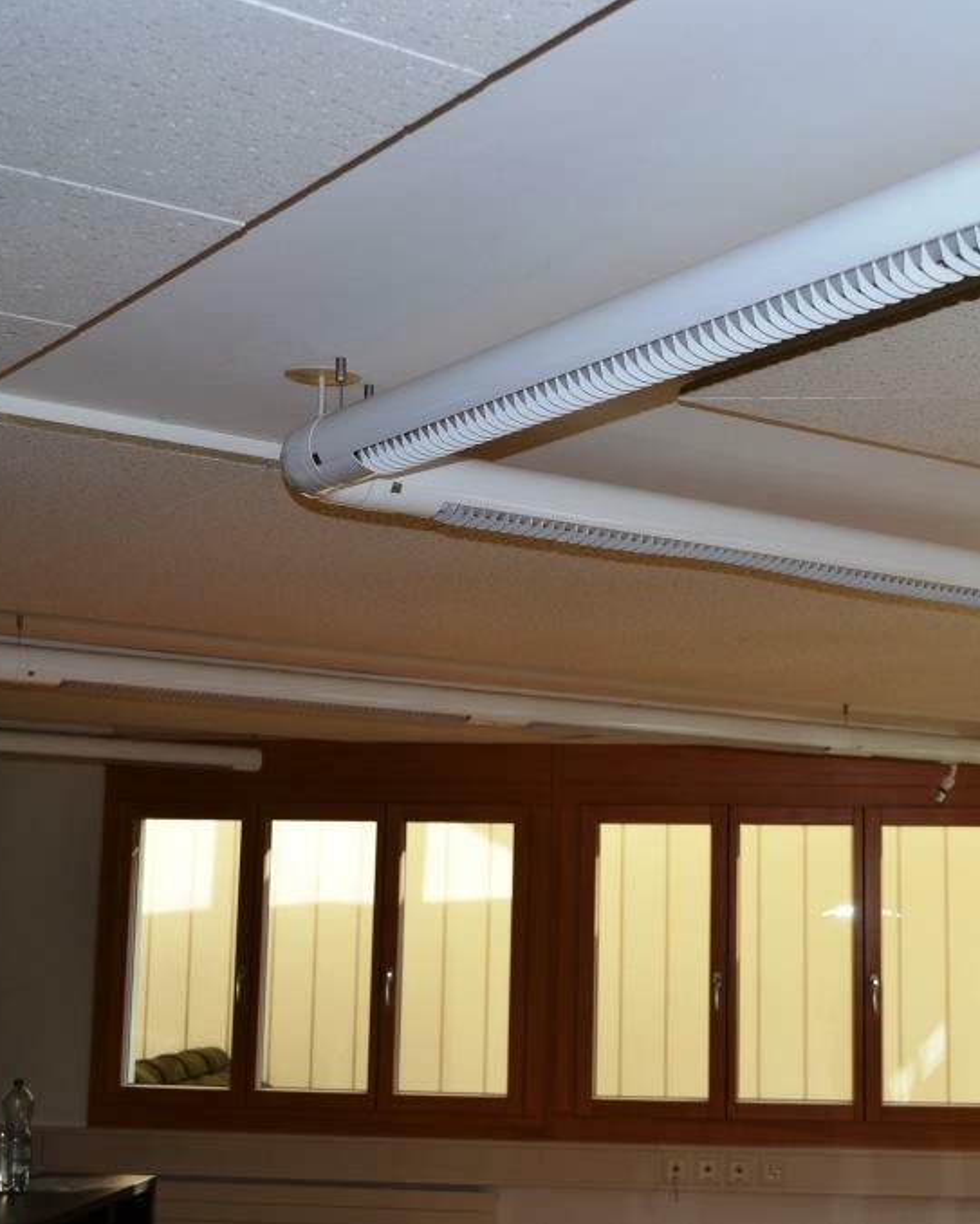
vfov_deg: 36.6
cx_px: 666
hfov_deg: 29.5
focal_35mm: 51
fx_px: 1848
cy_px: 611
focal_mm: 24
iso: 100
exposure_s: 1/200
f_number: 4.2
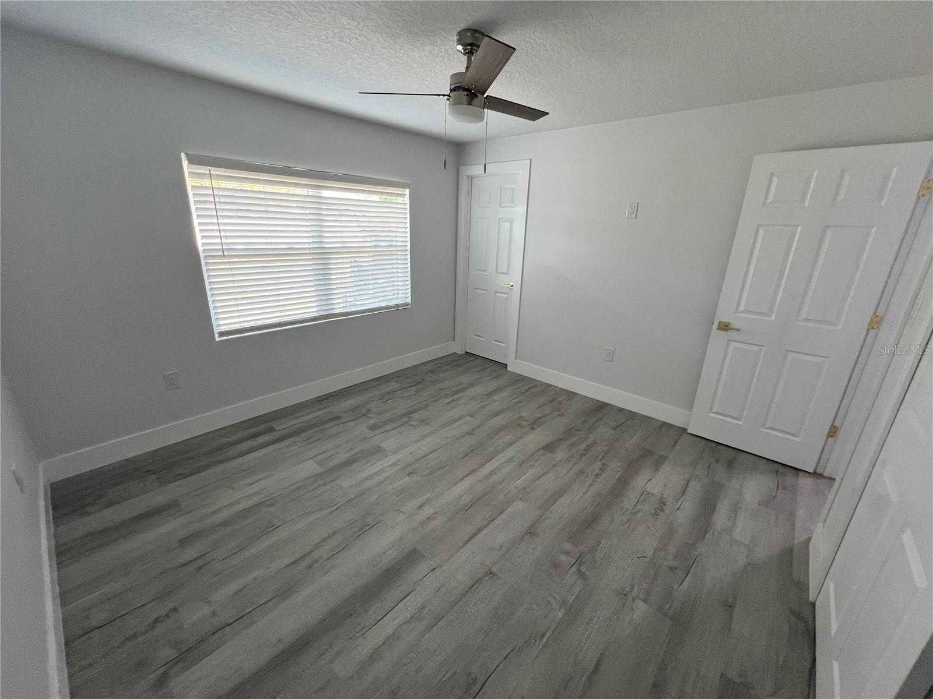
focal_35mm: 13
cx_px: 466
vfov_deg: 89.9
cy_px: 350
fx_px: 350
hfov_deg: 106.2
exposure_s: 1/120
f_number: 1.8
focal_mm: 1.57
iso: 125
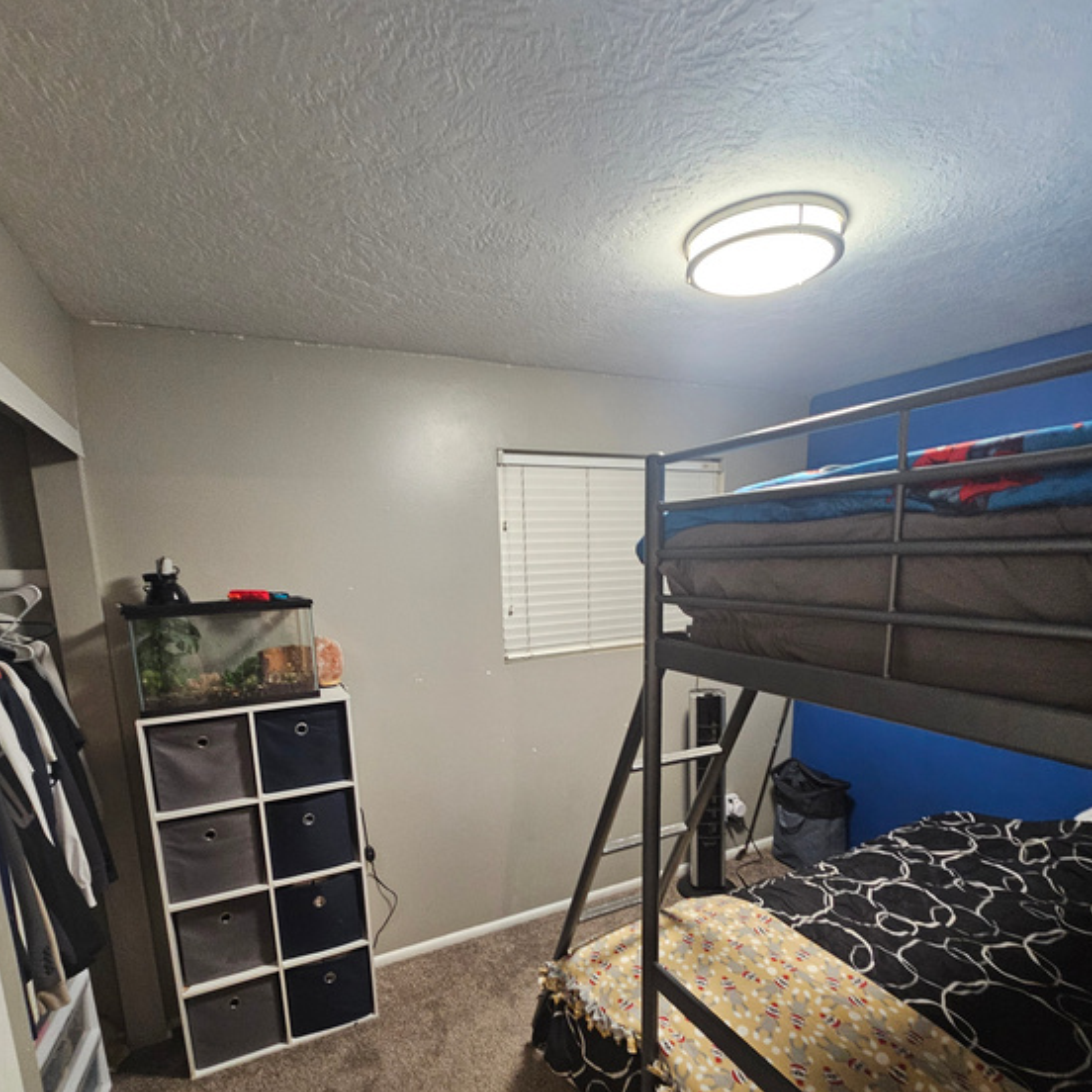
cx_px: 532
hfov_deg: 87.4
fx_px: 571
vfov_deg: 85.8
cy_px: 679
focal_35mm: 16
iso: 320
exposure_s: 1/40
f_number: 2.2
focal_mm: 2.2
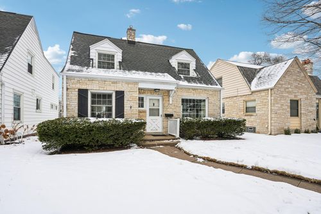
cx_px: 160
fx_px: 174
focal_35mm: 20
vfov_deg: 63.2
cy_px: 107
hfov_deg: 85.4
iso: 100
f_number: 9
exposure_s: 1/125
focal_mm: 19.5
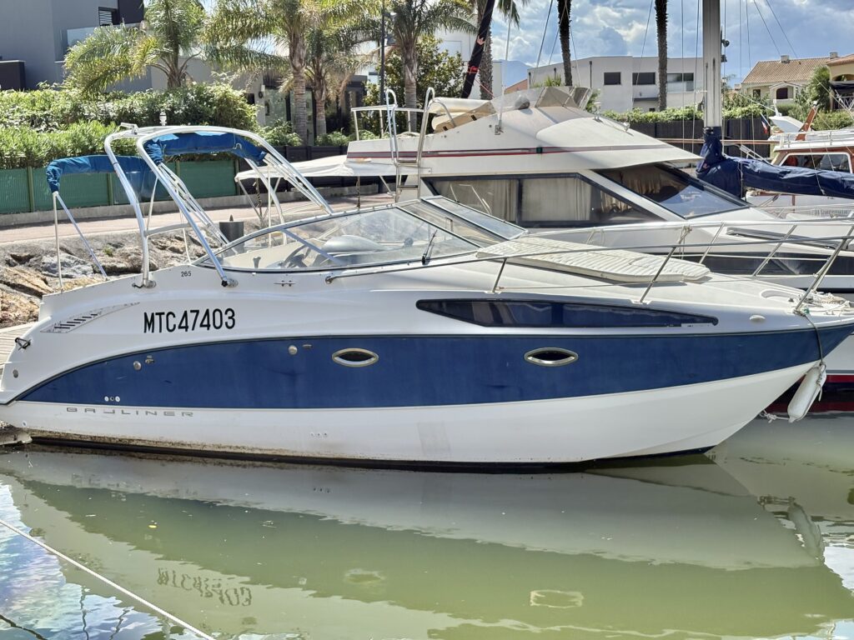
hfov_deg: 36.8
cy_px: 320
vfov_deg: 28.0
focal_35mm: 52
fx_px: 1283
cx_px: 427
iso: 32
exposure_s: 1/2747
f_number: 1.6
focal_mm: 5.96
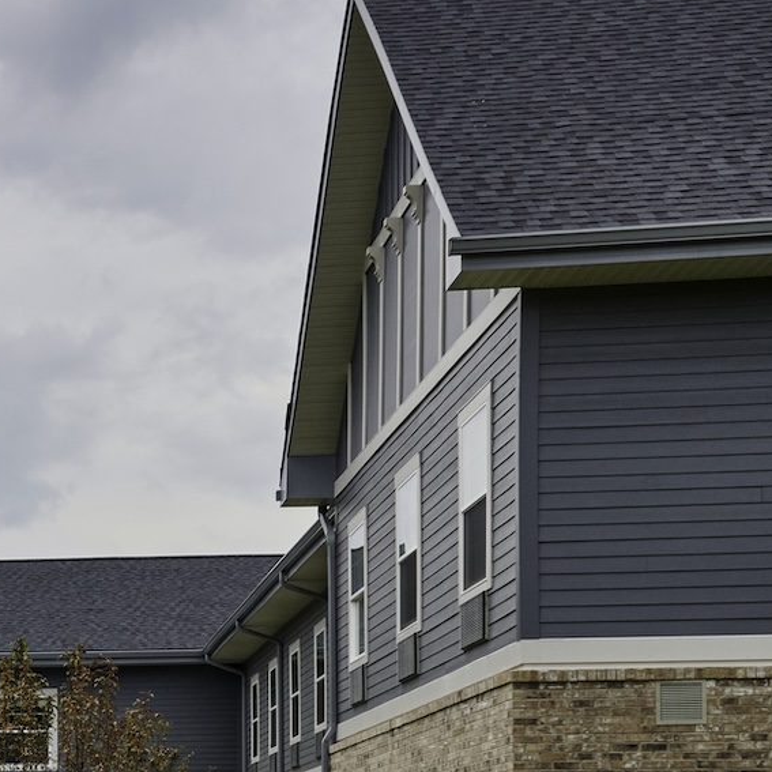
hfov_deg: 14.7
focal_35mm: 105
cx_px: -572
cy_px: 724
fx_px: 2649
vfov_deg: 16.3
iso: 500
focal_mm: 35
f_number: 11
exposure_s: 1/400
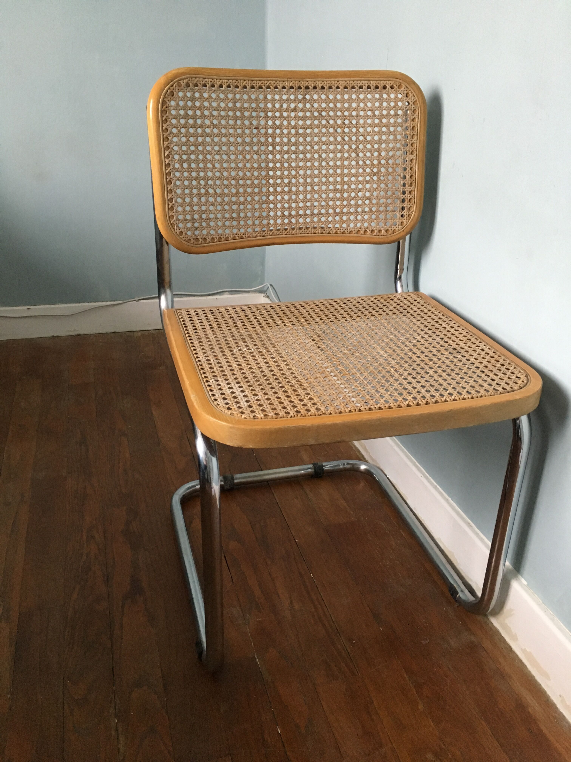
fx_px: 638
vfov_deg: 61.7
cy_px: 381
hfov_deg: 48.2
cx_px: 286
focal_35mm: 29
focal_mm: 4.15
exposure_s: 1/33
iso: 200
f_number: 2.2
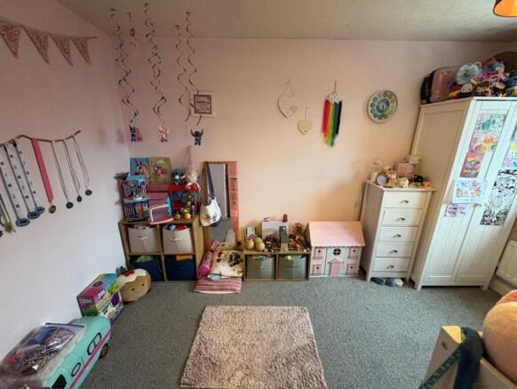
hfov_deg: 102.0
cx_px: 258
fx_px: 209
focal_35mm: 14
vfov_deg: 85.7
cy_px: 194
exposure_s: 1/50
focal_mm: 2.22
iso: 500
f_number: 2.2
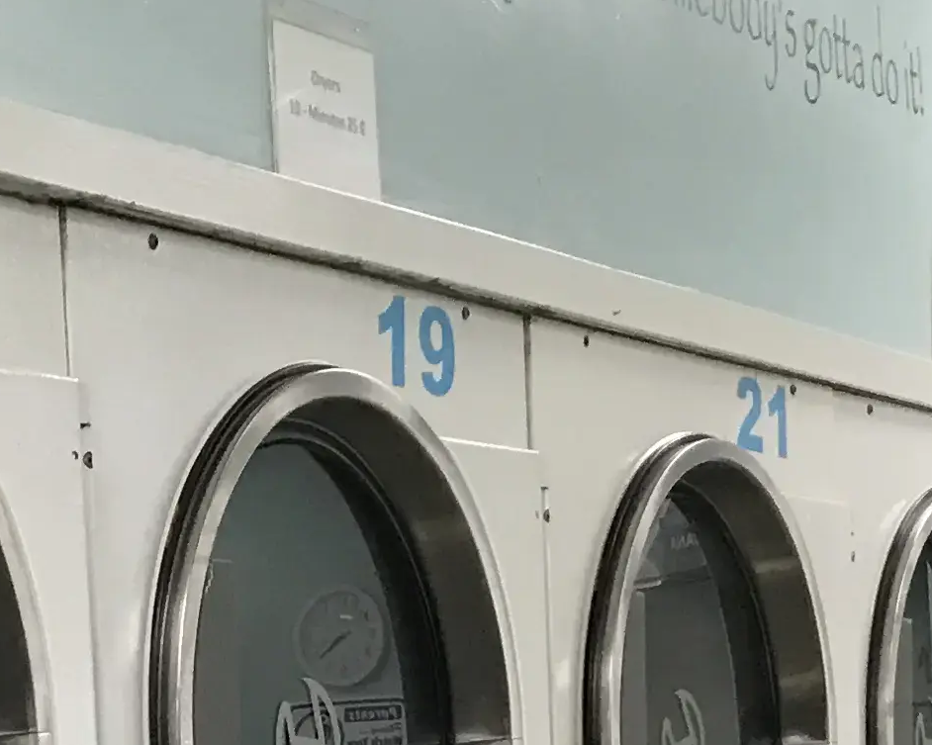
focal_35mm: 117
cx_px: -225
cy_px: 1227
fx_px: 3226
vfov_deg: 12.3
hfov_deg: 15.7
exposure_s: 1/30
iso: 40
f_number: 1.8
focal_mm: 3.99
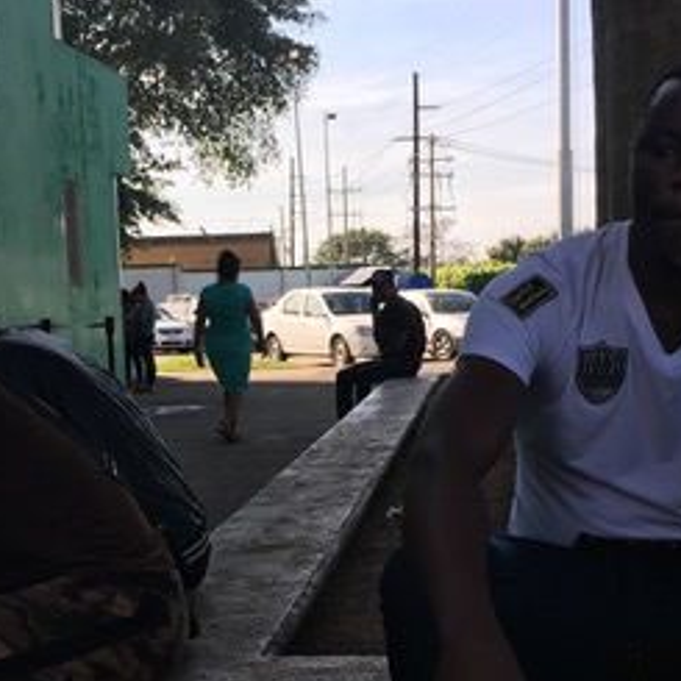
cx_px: 250
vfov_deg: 25.5
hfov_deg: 25.6
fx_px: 1491
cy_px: 484
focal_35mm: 67
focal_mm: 4.15
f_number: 2.2
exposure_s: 1/668
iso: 25
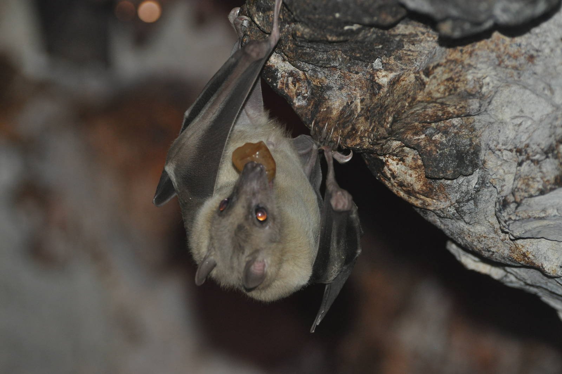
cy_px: 187
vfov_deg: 7.5
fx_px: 2854
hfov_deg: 11.2
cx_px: 281
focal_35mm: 183
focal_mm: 122
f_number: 4.8
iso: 800
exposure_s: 1/60
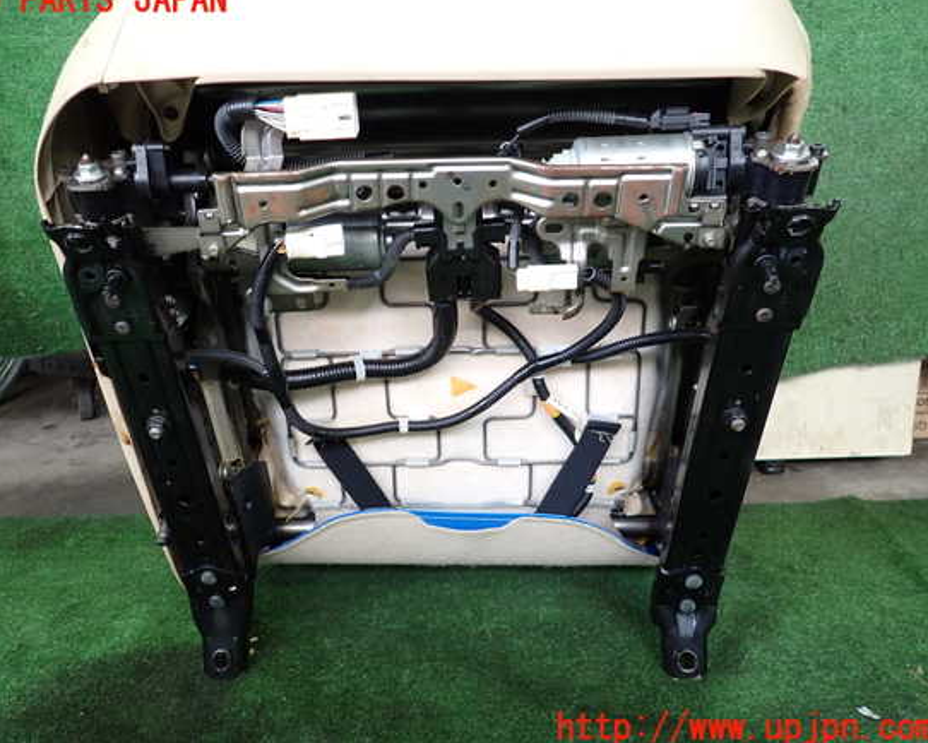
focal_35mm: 27
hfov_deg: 64.0
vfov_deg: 53.2
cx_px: 430
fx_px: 742
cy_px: 365
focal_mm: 4.5
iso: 200
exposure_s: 1/40
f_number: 2
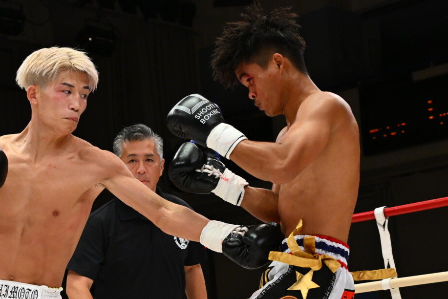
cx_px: 87
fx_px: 1282
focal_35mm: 103
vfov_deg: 13.2
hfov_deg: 19.6
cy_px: 232
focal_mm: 42
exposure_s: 1/1250
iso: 2000
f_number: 4
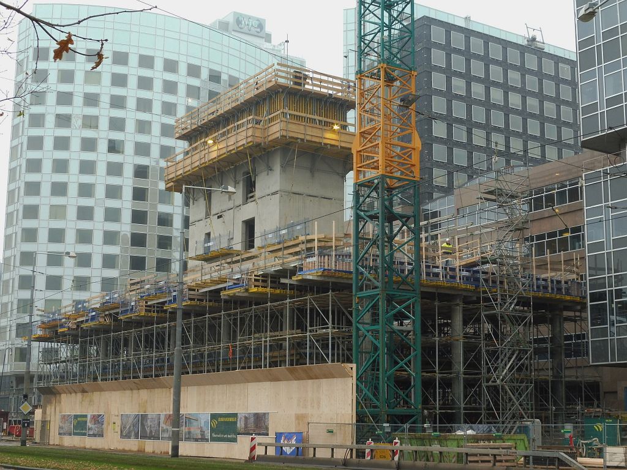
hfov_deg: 33.2
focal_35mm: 58
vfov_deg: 25.2
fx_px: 1051
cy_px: 235
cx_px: 314
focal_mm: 10.3
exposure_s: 1/60
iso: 160
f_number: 4.7
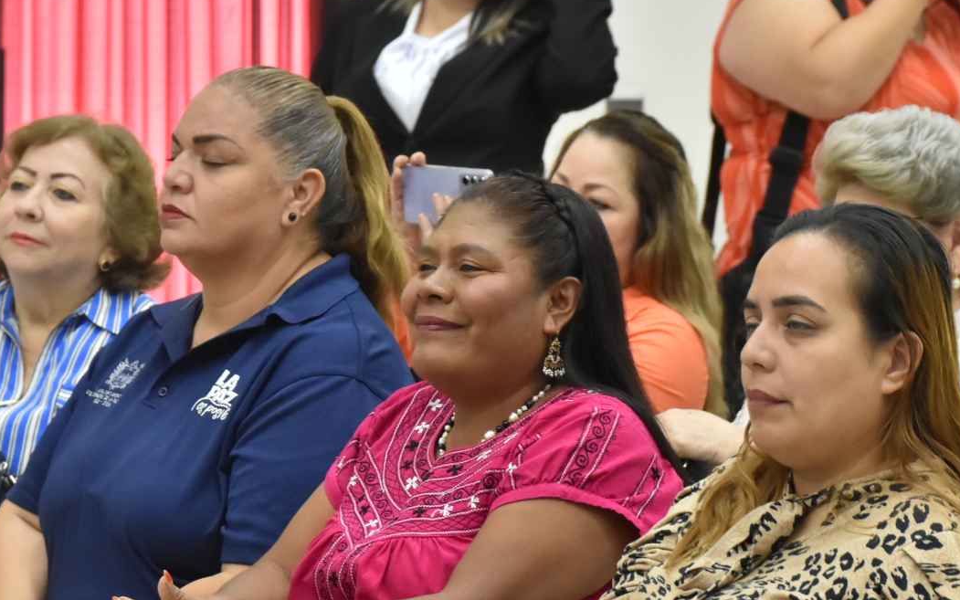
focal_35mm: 212
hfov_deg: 9.9
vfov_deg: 6.2
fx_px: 5547
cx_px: 379
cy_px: 393
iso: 1600
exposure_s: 1/60
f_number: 5.3
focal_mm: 90
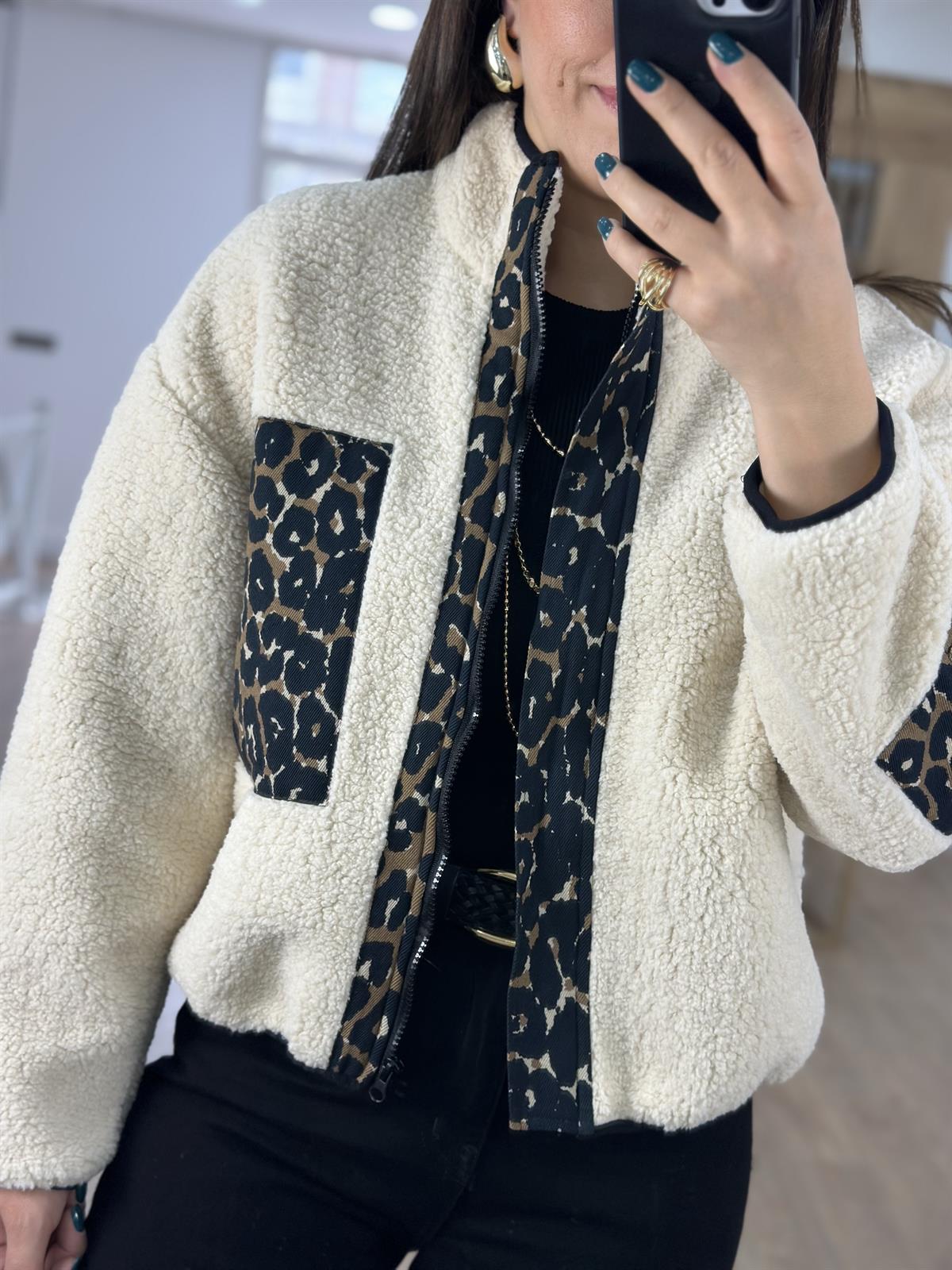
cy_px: 635
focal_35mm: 48
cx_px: 476
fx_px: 1760
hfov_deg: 30.3
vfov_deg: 39.7
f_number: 1.78
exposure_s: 1/136
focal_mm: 6.86
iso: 64
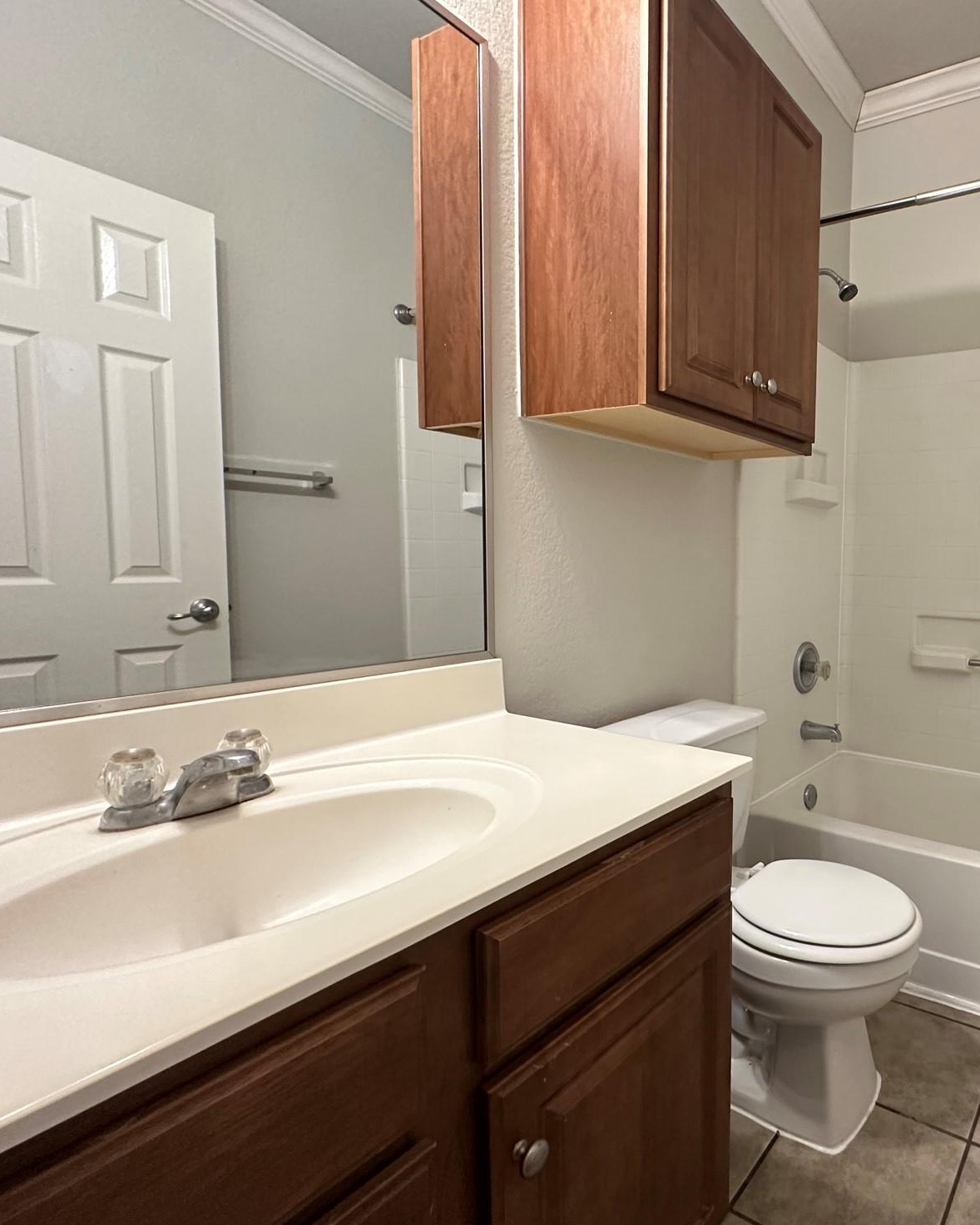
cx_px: 808
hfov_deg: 63.6
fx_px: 689
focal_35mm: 19
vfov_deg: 83.3
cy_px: 610
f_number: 2.2
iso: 400
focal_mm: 2.22
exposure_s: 1/60
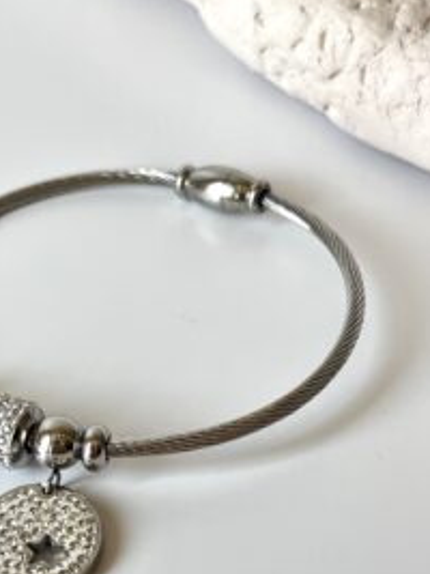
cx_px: 112
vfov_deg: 25.0
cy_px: 340
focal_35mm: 78
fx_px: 1293
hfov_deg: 18.8
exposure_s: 1/157
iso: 40
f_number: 1.6
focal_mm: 5.1
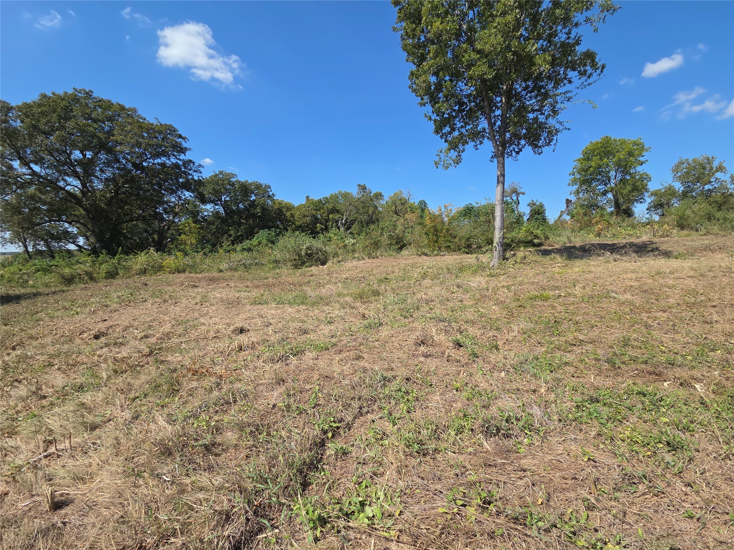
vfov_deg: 89.9
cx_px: 367
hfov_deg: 106.2
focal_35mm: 13
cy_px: 275
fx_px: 276
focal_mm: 2.2
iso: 50
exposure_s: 1/2032
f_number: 2.2
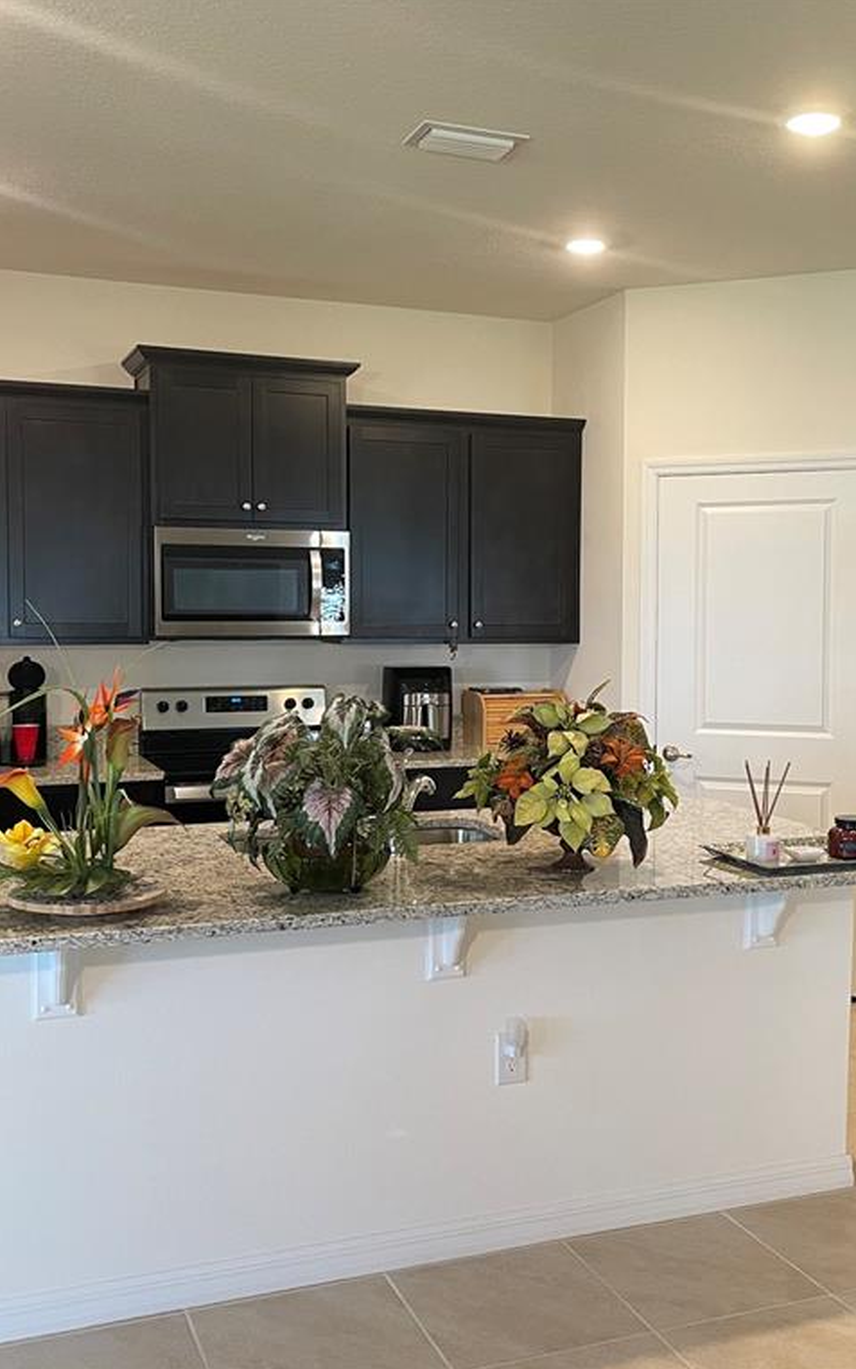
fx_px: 1381
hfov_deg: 34.4
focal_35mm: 37
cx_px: 486
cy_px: 684
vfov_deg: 52.7
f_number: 1.6
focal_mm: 4.2
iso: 125
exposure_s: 1/60
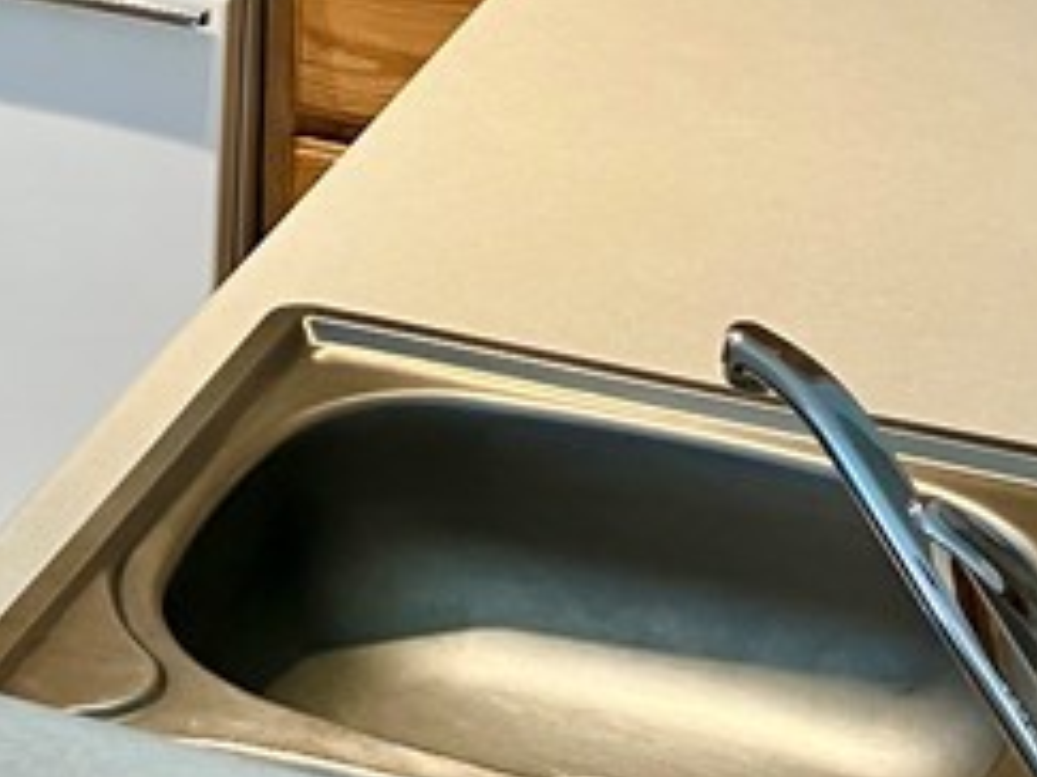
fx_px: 3533
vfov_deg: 12.0
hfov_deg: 15.9
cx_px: -282
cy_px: -367
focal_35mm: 118
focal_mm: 3.99
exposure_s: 1/60
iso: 50
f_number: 1.8
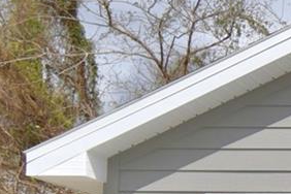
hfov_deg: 12.2
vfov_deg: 9.7
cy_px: 311
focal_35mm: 136
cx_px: 691
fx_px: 1099
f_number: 5.3
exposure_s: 1/1600
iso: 100
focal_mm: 16
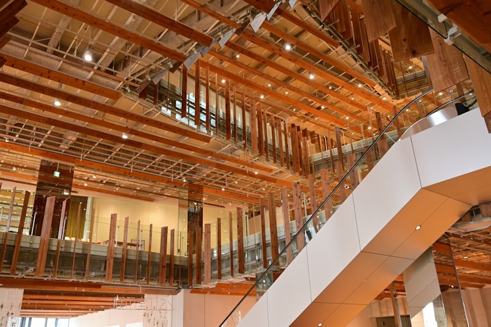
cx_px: 246
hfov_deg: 61.1
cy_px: 164
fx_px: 416
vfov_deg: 42.9
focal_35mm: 30
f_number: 4.5
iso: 800
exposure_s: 1/60
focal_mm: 30.5
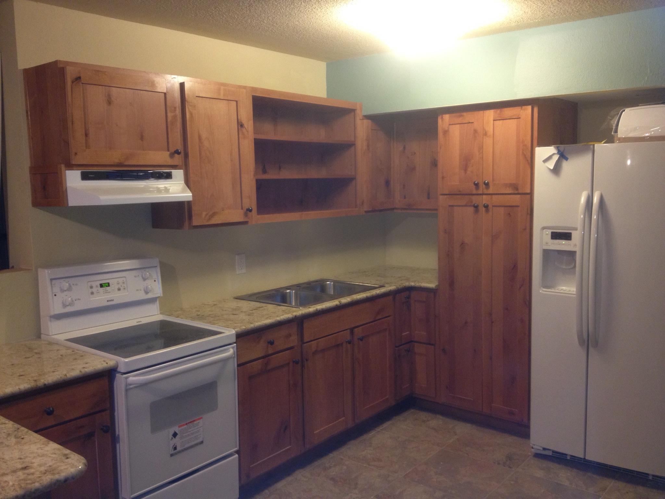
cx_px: 332
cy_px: 250
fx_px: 672
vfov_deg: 40.7
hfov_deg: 52.6
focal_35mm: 35
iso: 160
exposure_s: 1/20
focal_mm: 4.28
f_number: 2.4
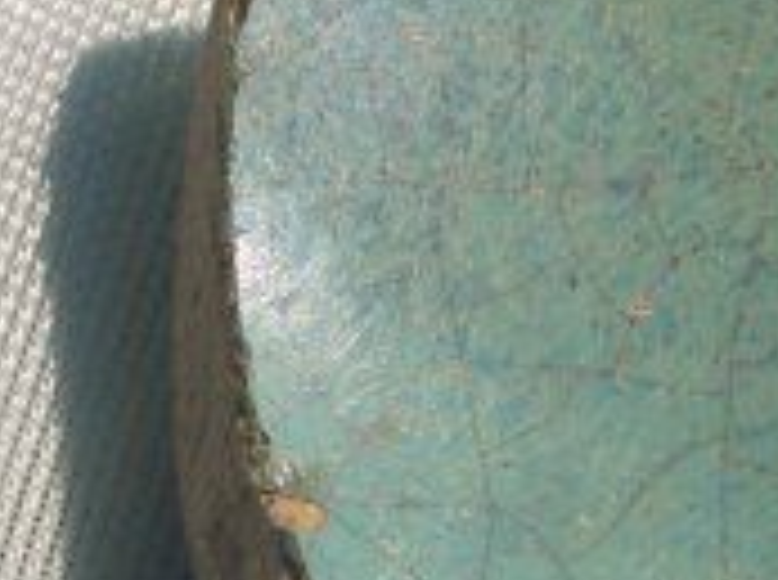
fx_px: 3947
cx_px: 639
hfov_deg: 11.2
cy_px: 578
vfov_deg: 8.4
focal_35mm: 176
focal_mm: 10.2
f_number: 5.6
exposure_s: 1/200
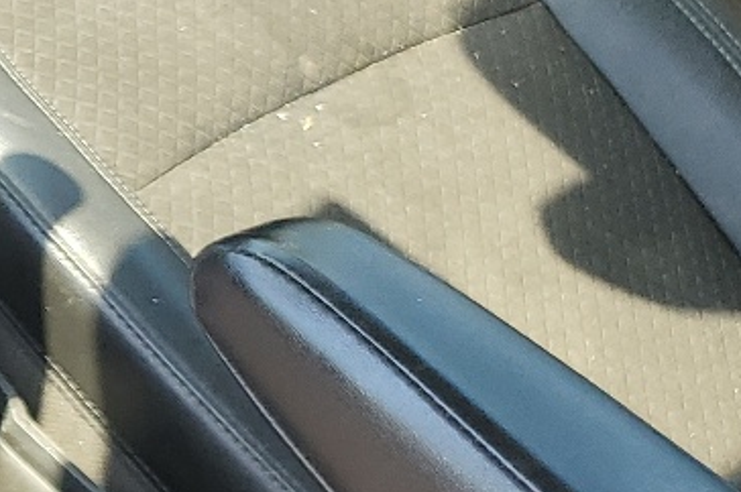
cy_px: -130
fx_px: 2447
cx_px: -786
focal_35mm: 119
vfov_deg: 11.2
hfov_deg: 14.2
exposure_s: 1/312
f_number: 1.5
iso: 50
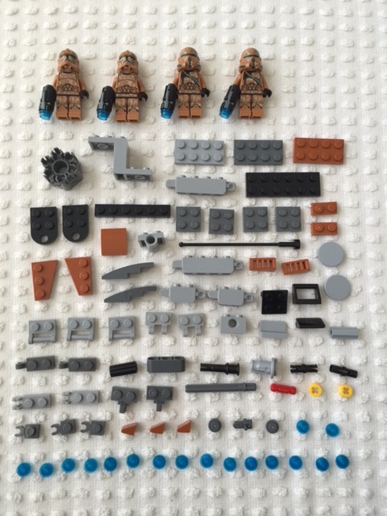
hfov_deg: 48.2
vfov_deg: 61.7
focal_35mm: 29
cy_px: 258
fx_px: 432
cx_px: 194
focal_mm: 4.15
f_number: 2.2
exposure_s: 1/30
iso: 40
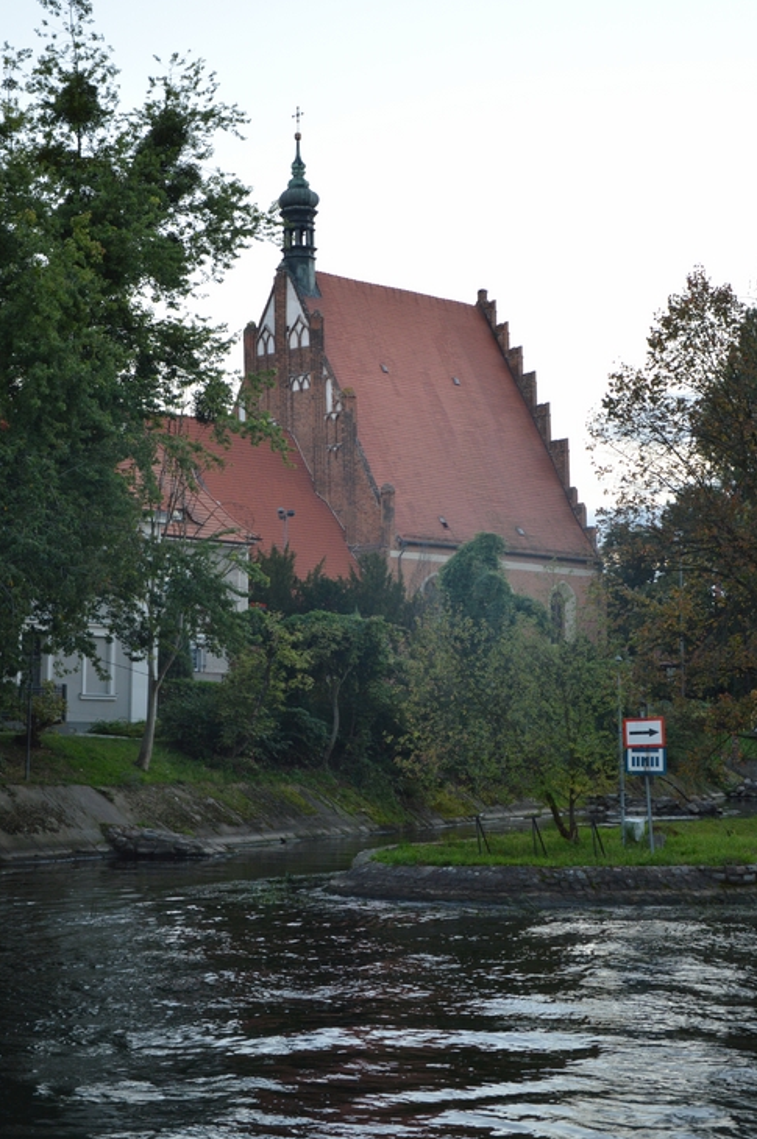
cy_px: 520
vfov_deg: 34.8
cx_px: 357
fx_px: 1819
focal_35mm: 58
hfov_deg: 23.5
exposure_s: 1/60
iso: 400
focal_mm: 35
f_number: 4.5
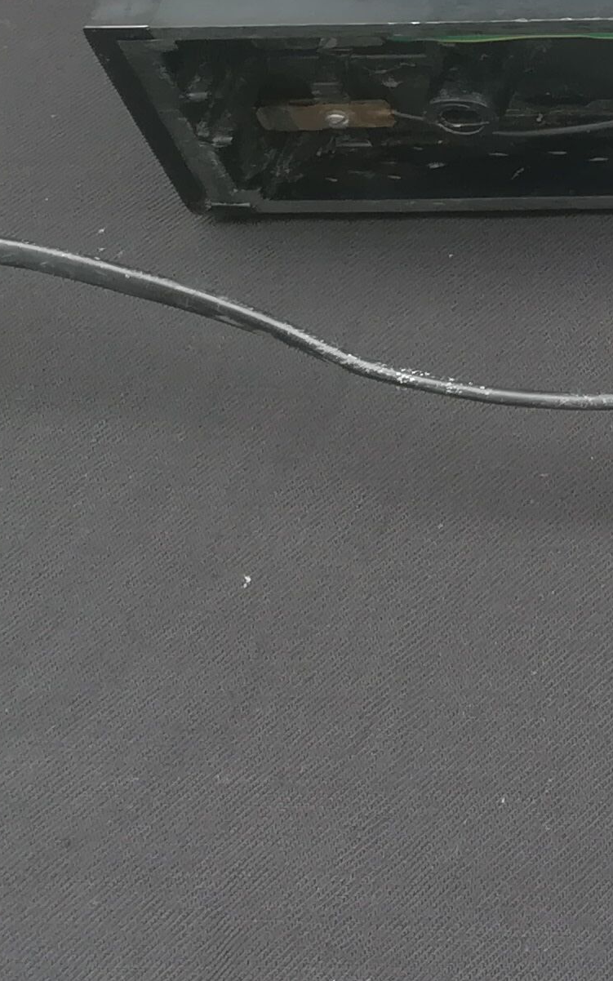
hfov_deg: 11.6
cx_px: 1504
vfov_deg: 21.2
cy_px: -199
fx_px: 2433
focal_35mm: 91
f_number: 2.2
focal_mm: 3.83
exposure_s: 1/107
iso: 50
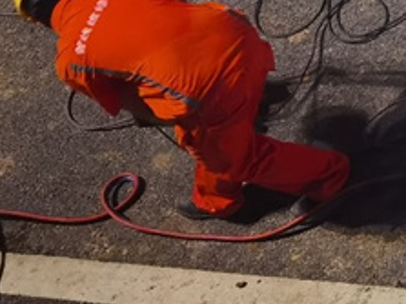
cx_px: 832
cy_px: -237
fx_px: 1418
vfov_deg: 11.4
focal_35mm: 121
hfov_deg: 13.7
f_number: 1.9
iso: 250
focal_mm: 6.71
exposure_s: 1/50
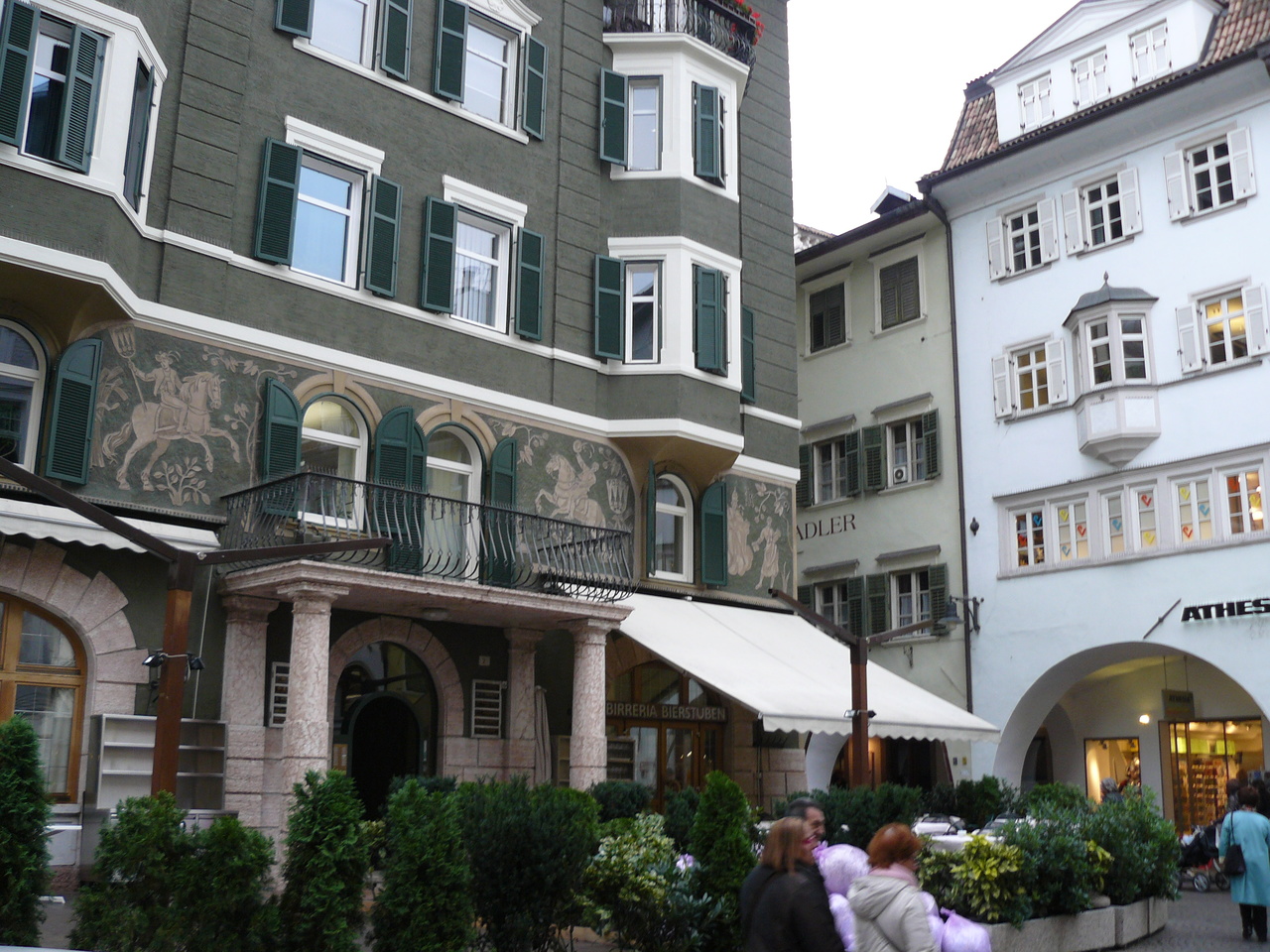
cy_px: 476
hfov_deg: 51.4
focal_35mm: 36
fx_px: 1321
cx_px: 635
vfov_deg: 39.7
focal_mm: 6
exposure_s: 1/40
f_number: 2.8
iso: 100
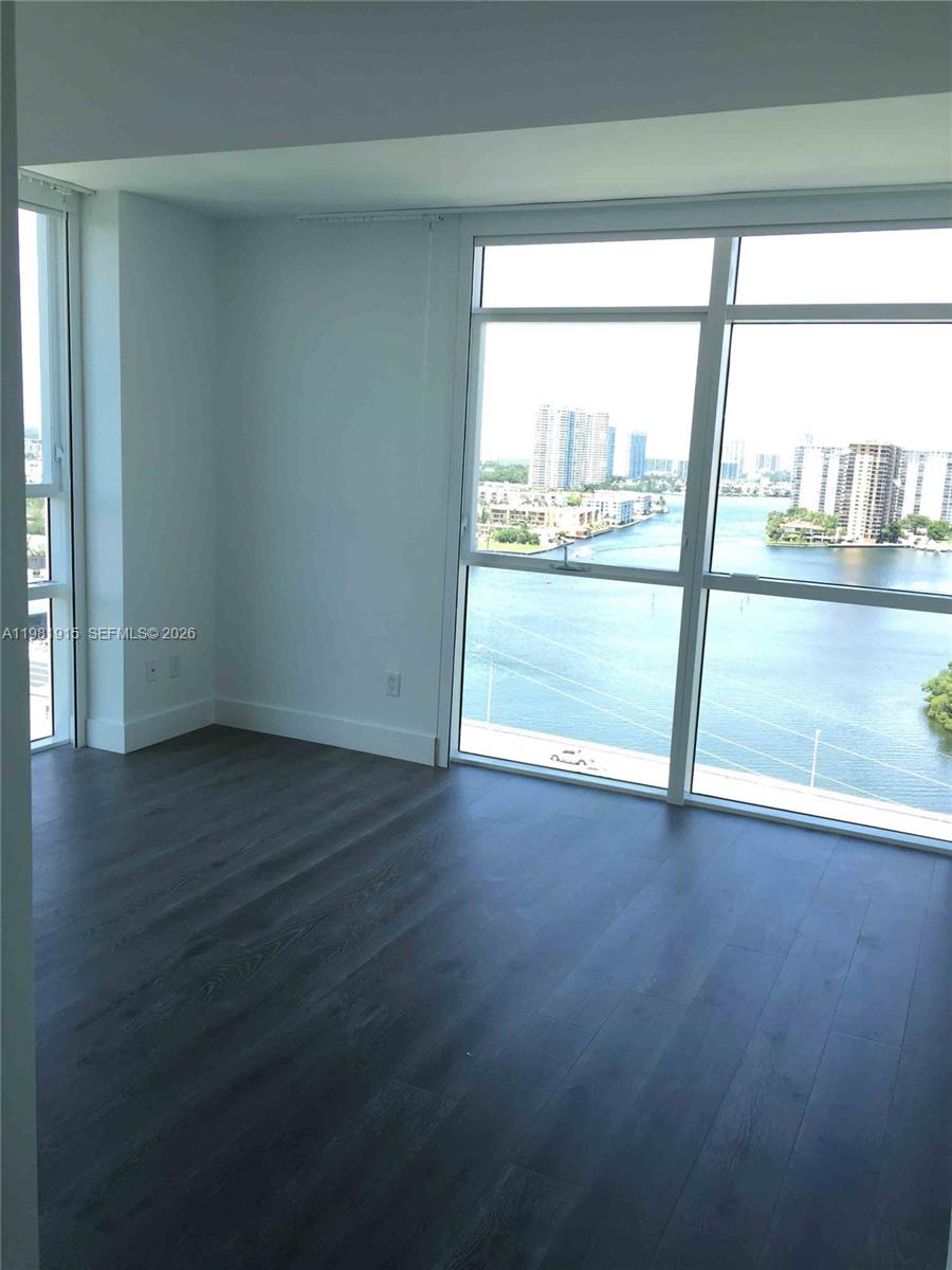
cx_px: 476
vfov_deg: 61.7
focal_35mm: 29
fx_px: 1063
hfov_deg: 48.2
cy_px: 635
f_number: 2.2
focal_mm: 4.15
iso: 32
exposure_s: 1/233
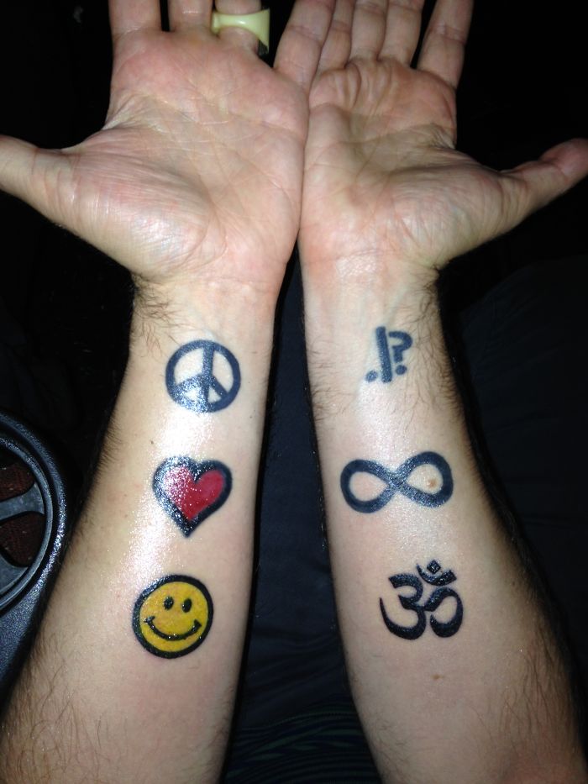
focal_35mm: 33
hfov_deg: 43.0
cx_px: 294
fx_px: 747
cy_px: 392
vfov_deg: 55.3
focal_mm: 4.12
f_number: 2.4
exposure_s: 1/23
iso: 50
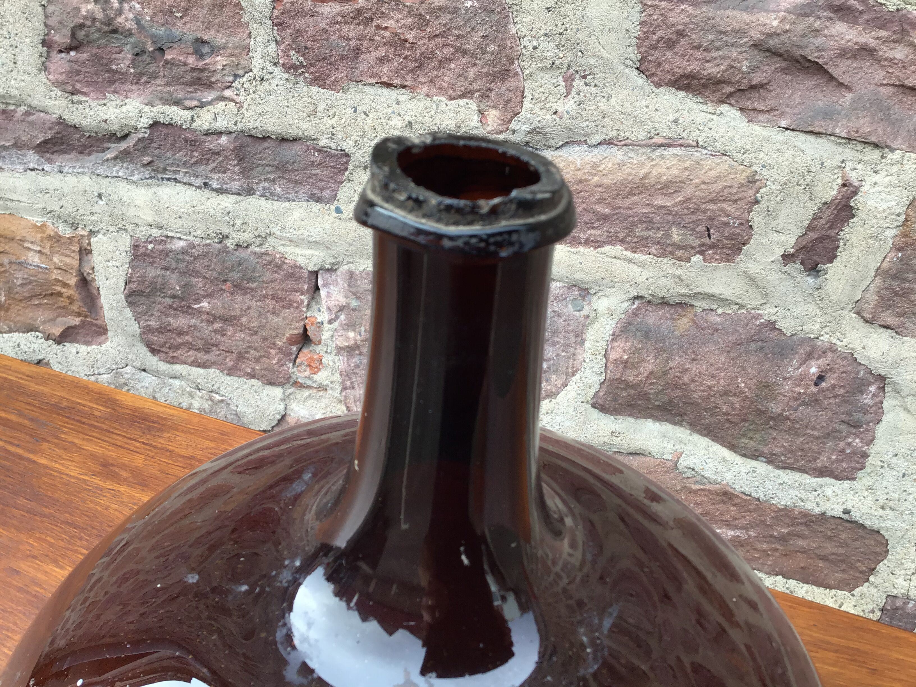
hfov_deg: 58.4
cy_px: 344
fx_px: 820
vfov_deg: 45.4
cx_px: 458
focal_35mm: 31
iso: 25
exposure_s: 1/50
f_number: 2.4
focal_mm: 3.3
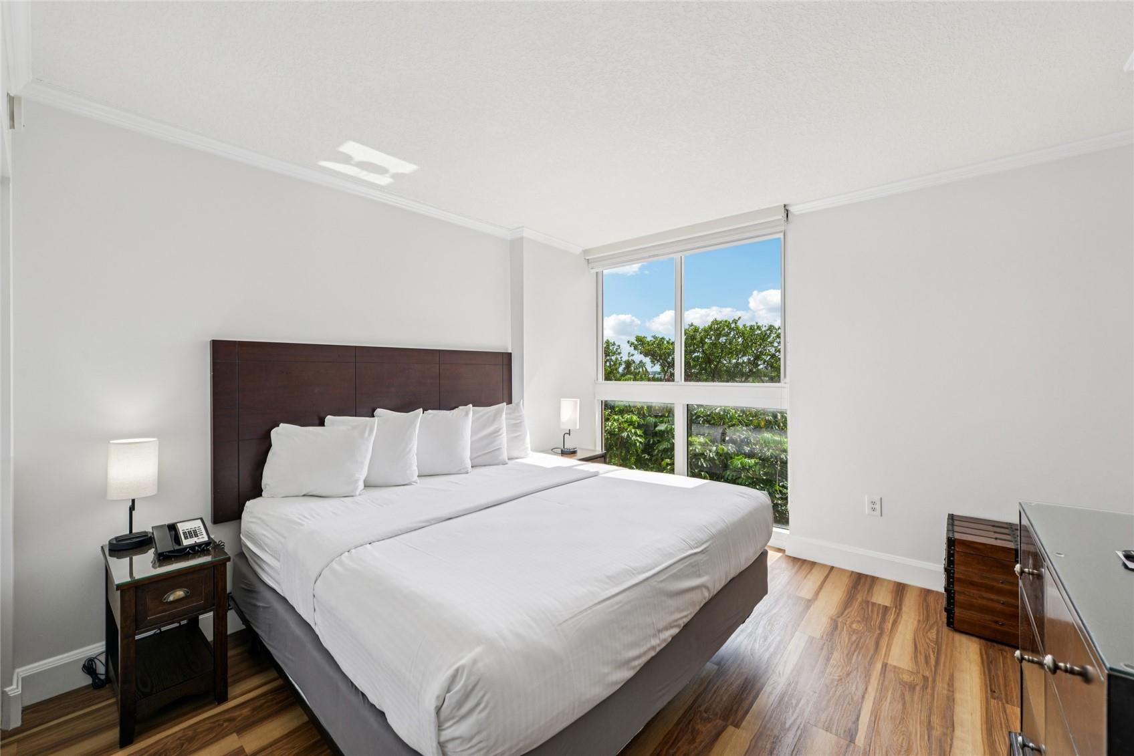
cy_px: 378
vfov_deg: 81.2
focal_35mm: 14
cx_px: 567
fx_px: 441
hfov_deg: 104.2
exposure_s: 1/125
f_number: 8
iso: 200
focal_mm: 14
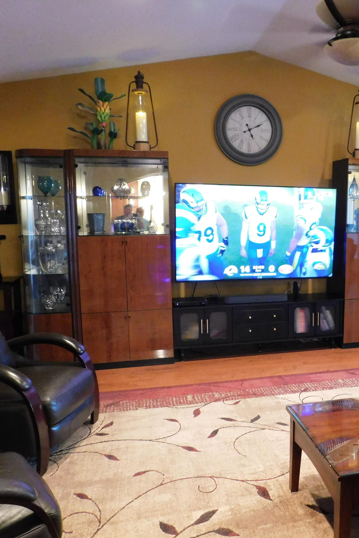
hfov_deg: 39.7
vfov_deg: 58.7
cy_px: 269
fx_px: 479
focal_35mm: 32
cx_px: 279
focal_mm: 4
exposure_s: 1/8
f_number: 3
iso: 640
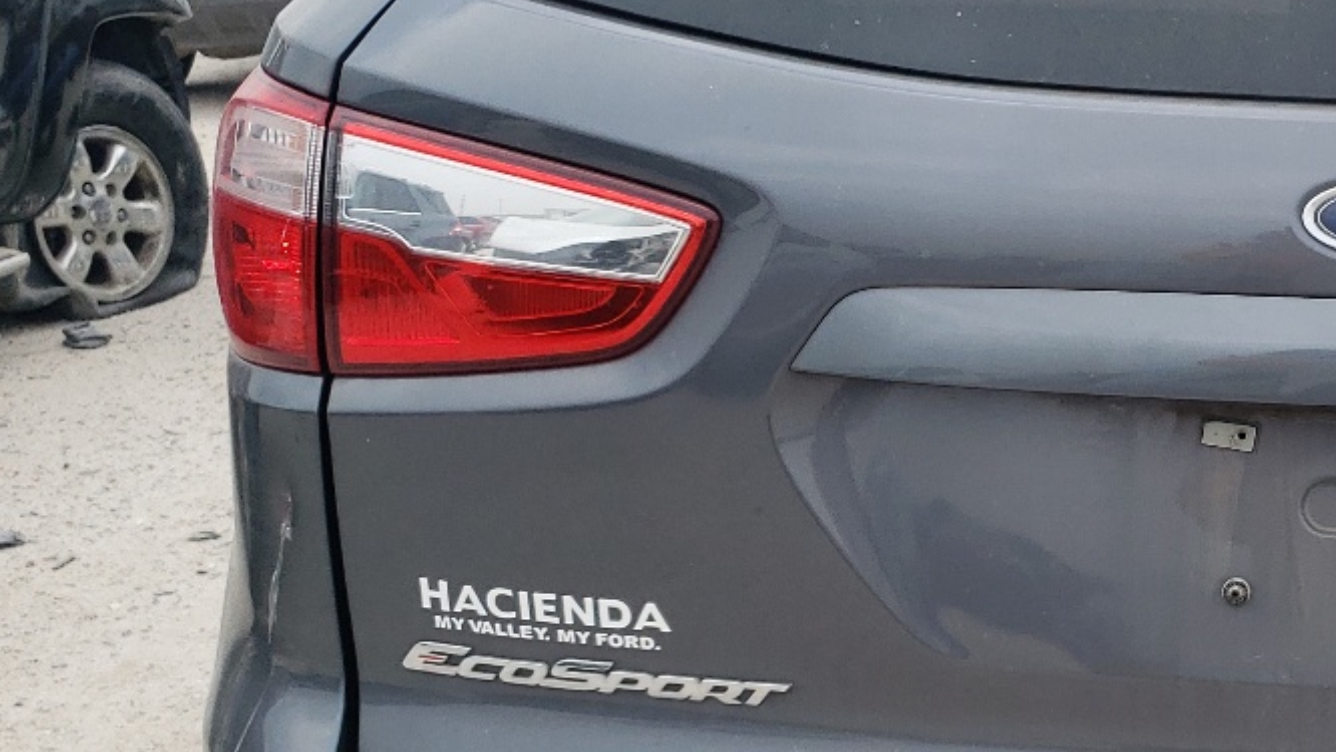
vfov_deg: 17.7
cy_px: 543
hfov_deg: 28.6
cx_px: 1412
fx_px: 2410
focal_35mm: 68
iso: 50
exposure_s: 1/625
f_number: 1.5
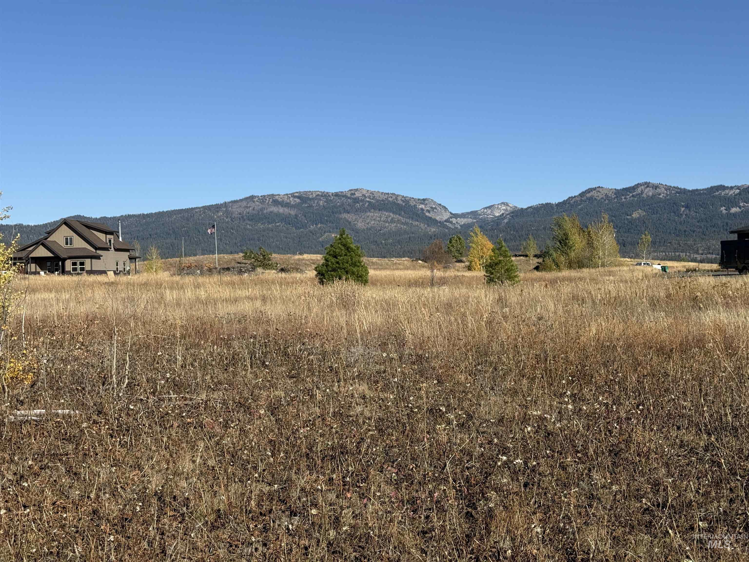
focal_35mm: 48
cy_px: 281
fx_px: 1039
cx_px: 374
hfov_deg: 39.7
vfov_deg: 30.3
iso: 64
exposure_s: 1/6024
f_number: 1.78
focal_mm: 6.76
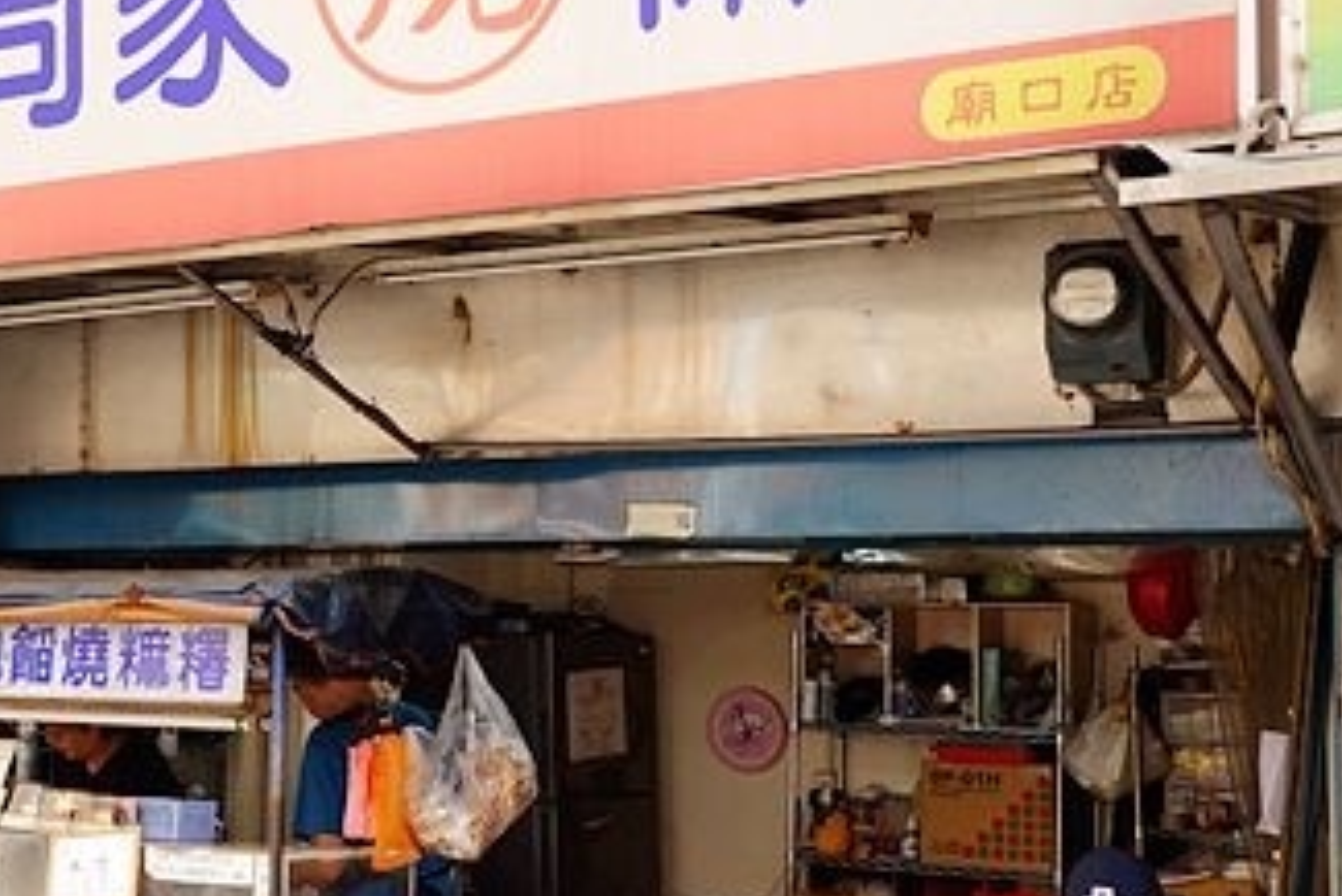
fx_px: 2312
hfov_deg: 31.2
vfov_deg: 21.9
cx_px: 198
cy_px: 485
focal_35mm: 62
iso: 125
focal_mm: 11.52
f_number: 3.5
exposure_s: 1/160
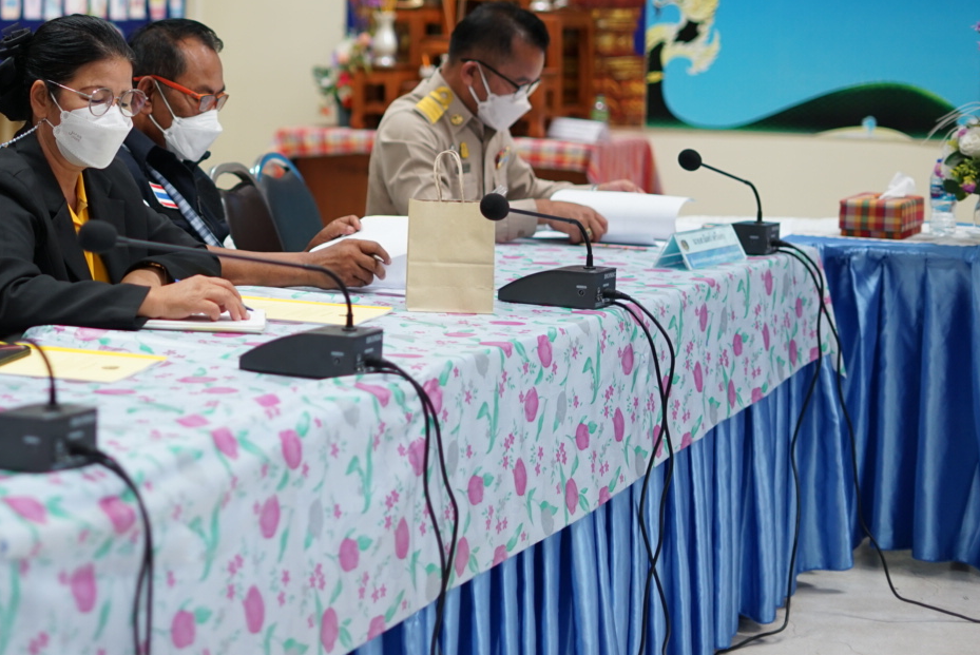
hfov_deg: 22.9
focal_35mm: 87
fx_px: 2370
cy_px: 101
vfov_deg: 15.6
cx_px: 137
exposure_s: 1/125
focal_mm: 50
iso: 400
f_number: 1.8
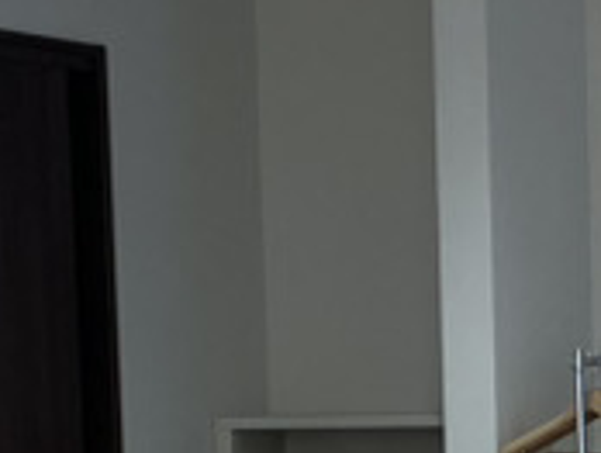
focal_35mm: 193
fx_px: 3355
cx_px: 566
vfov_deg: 7.6
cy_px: 723
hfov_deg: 10.2
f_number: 1.8
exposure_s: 1/120
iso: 64
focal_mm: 3.99
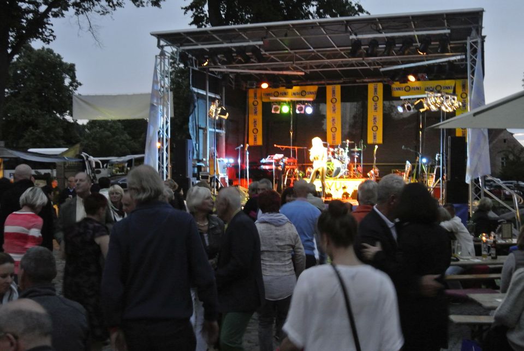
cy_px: 176
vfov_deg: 32.0
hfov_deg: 46.3
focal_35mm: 42
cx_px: 262
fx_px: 612
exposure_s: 1/15
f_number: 4.2
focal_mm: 15.7
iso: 1400
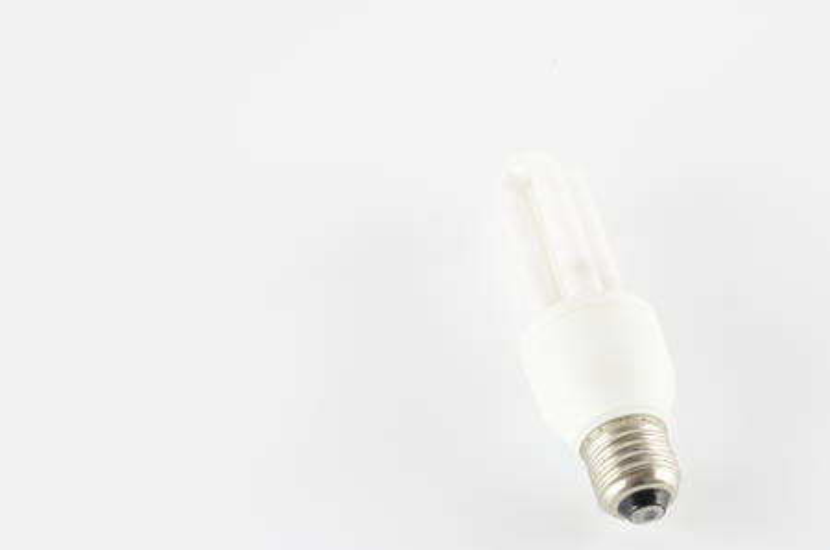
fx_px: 1725
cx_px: 415
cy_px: 275
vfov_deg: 18.1
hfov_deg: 27.0
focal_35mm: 75
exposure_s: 1.6
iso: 100
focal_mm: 50
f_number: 8
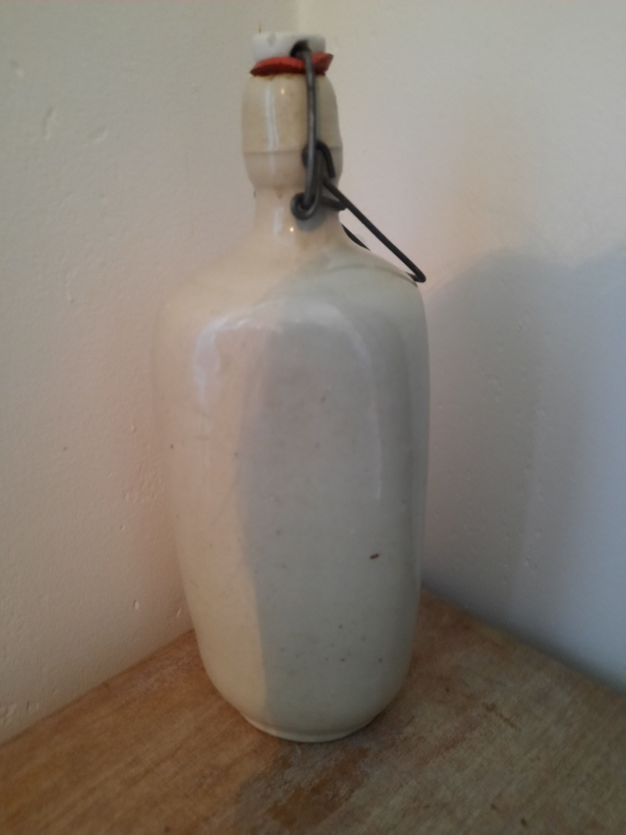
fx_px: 603
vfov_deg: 69.4
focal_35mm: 25
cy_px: 418
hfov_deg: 54.9
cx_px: 313
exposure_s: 1/25
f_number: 2
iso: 640
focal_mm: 4.6
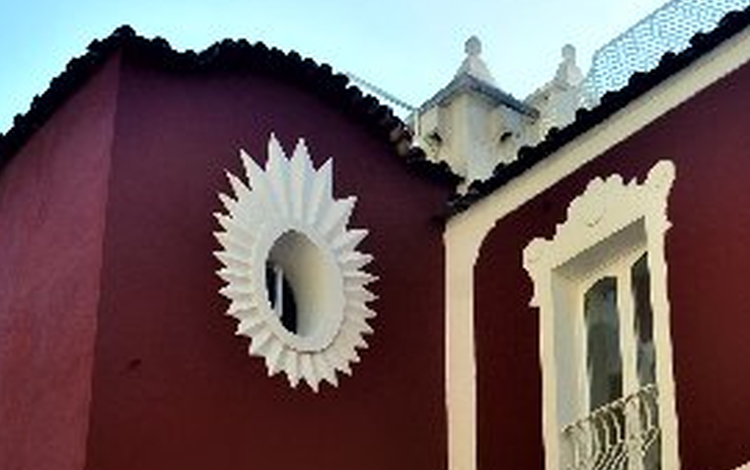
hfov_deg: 22.0
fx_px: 1934
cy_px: 404
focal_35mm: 94
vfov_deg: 13.8
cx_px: 385
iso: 200
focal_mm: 21
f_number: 10
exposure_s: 1/80
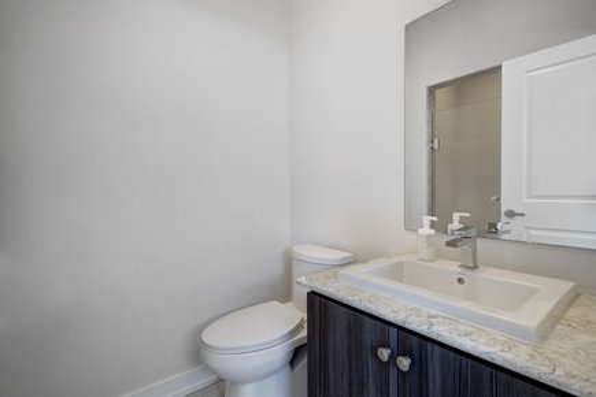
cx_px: 298
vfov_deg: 70.4
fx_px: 281
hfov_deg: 93.3
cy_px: 198
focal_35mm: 17
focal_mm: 17
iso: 1000
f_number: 8
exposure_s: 1/50
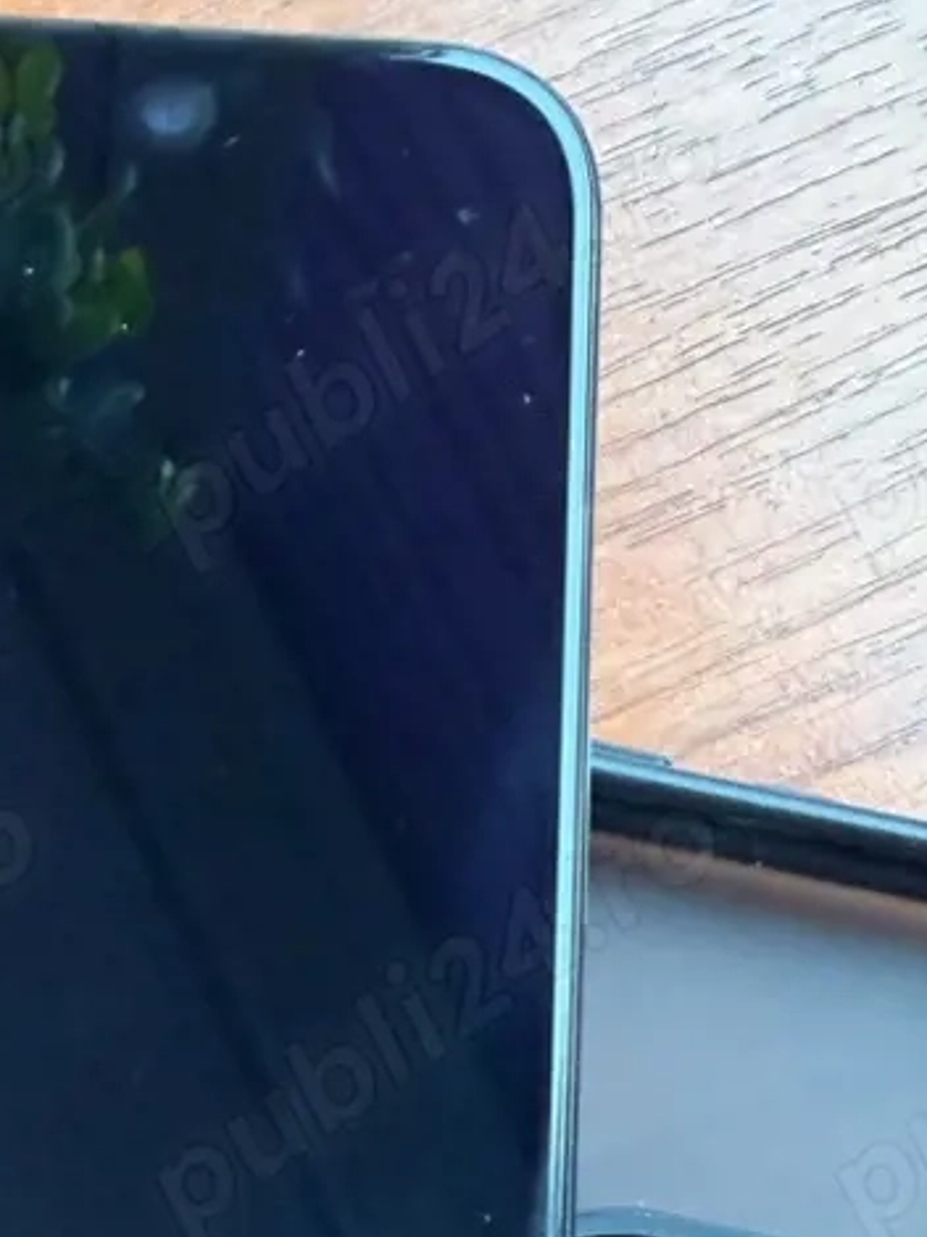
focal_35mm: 71
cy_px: 1121
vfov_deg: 26.5
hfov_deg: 19.9
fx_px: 2537
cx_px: -74
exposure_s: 1/74
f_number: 2.2
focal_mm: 2.22
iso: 320
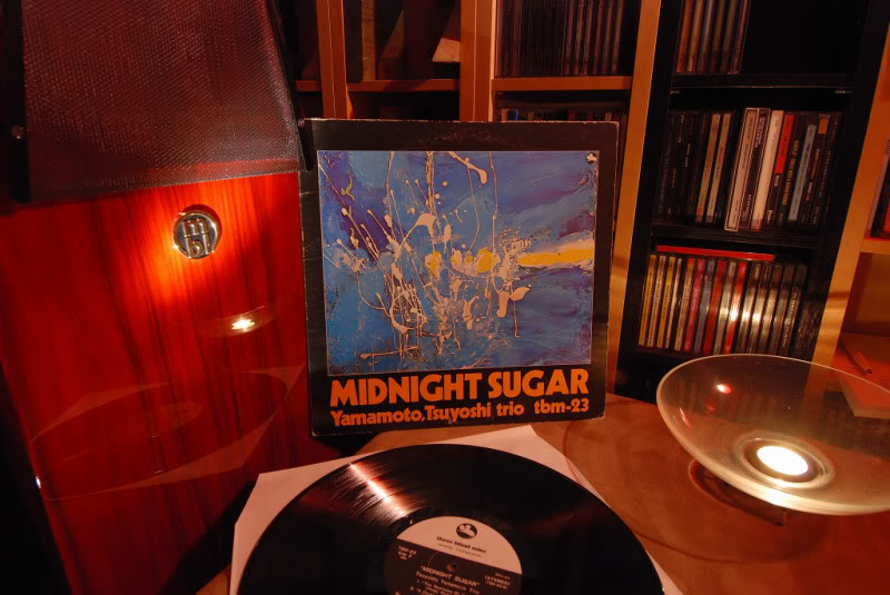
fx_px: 520
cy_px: 298
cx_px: 445
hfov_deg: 81.2
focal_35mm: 21
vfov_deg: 59.6
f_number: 6.3
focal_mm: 14
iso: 200
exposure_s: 4
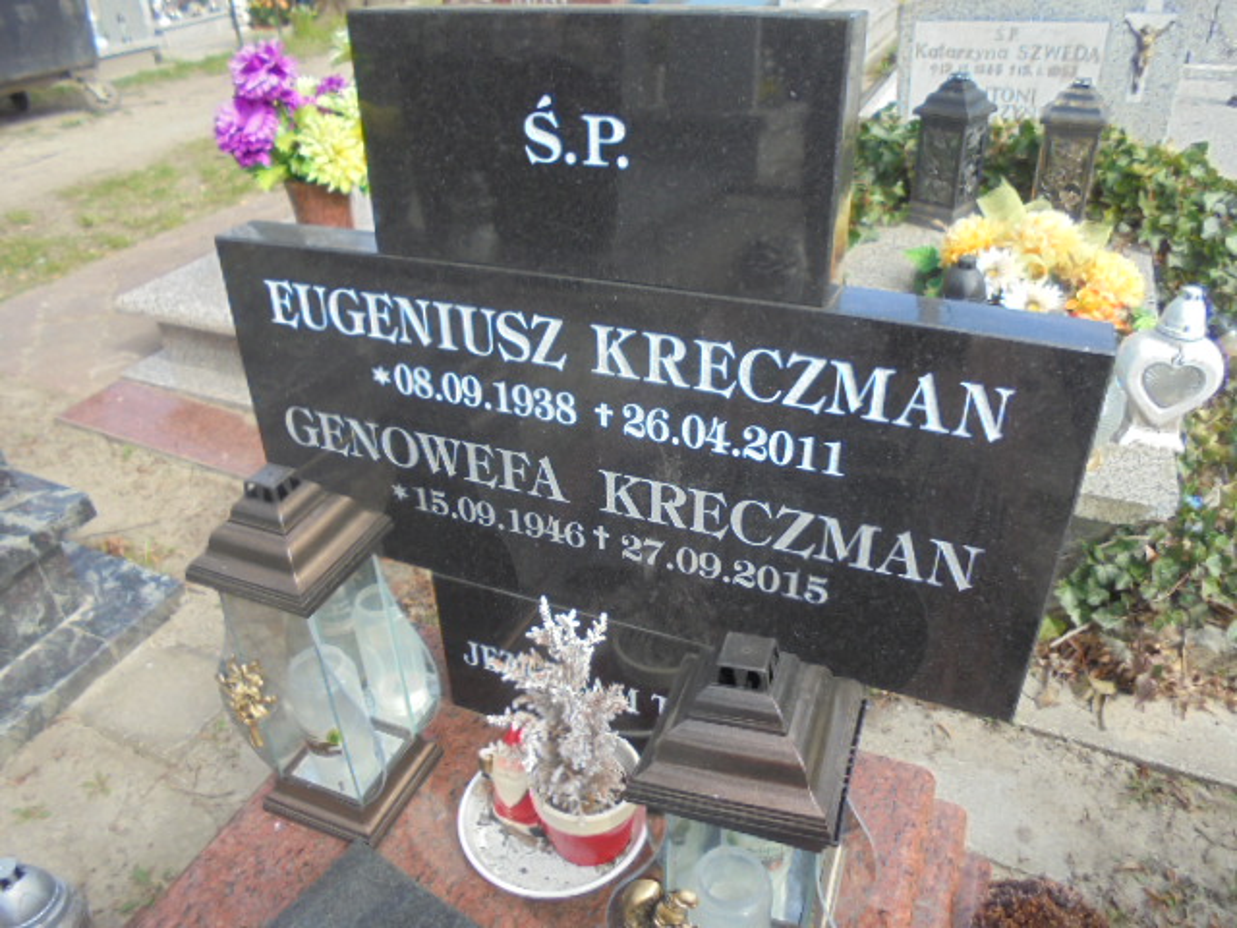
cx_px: 618
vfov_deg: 53.1
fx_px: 929
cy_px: 464
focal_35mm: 26
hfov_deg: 67.3
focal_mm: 4.6
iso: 100
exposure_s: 1/250
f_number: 3.5
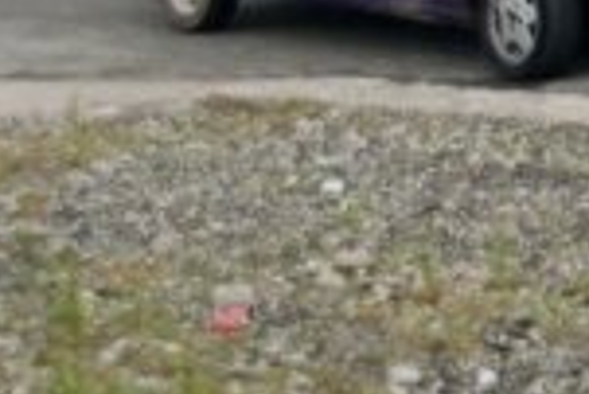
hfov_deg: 9.0
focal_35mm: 216
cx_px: 1170
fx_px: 3537
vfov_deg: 6.3
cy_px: -238
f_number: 4.5
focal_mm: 34
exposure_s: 1/800
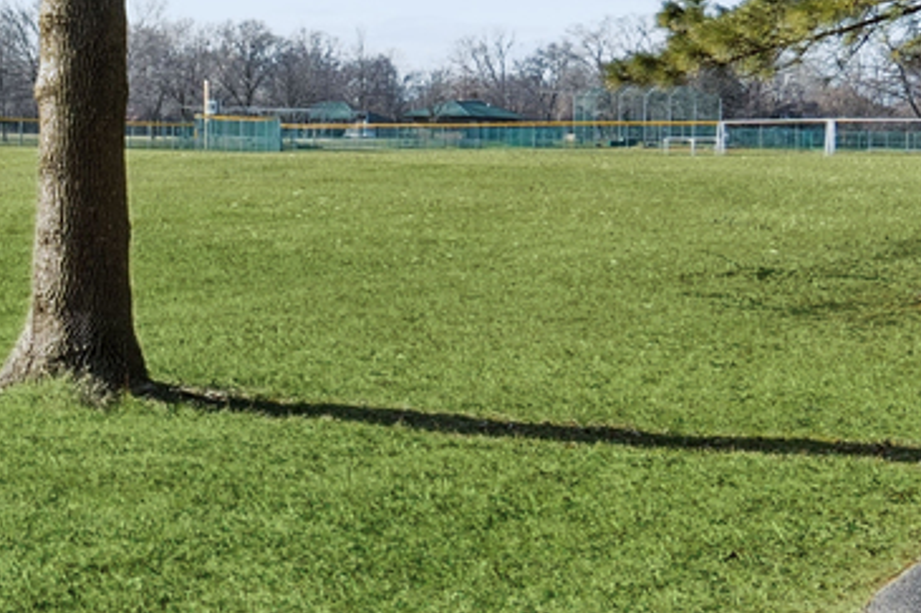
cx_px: -174
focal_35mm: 80
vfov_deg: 17.0
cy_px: 207
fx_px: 2046
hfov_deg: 23.3
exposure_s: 1/320
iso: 320
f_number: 8
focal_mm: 12
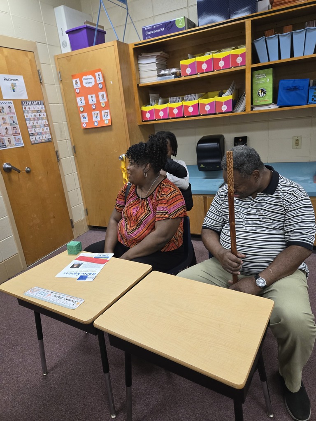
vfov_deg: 73.9
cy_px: 210
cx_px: 158
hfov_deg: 58.9
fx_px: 280
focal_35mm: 23
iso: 400
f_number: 1.8
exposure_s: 1/120
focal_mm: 5.4
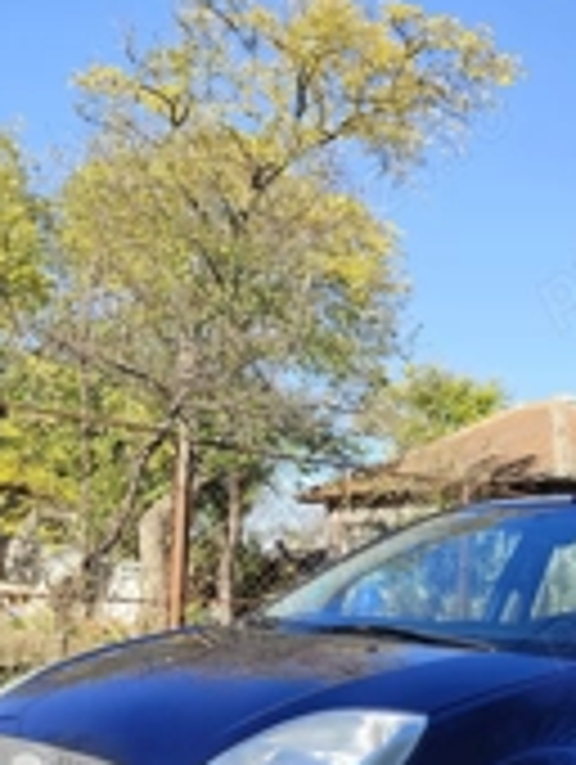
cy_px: 626
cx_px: 522
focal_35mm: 54
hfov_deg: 26.2
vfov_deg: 34.3
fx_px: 1195
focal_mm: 6.19
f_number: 1.65
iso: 50
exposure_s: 1/552
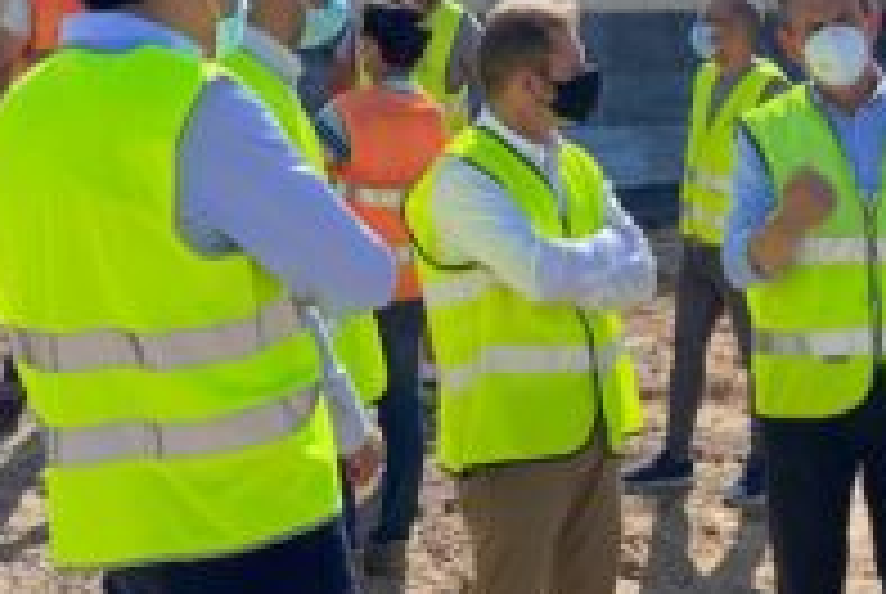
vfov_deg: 14.3
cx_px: 742
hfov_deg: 20.9
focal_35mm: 96
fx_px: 2366
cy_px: 245
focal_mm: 6
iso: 20
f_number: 2
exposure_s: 1/1229
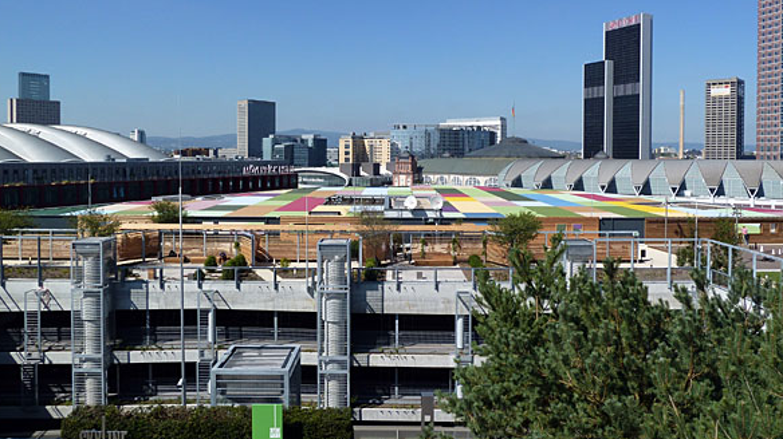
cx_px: 393
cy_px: 171
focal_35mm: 28
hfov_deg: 67.9
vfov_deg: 41.2
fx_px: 581
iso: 80
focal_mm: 4.1
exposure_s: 1/500
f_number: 5
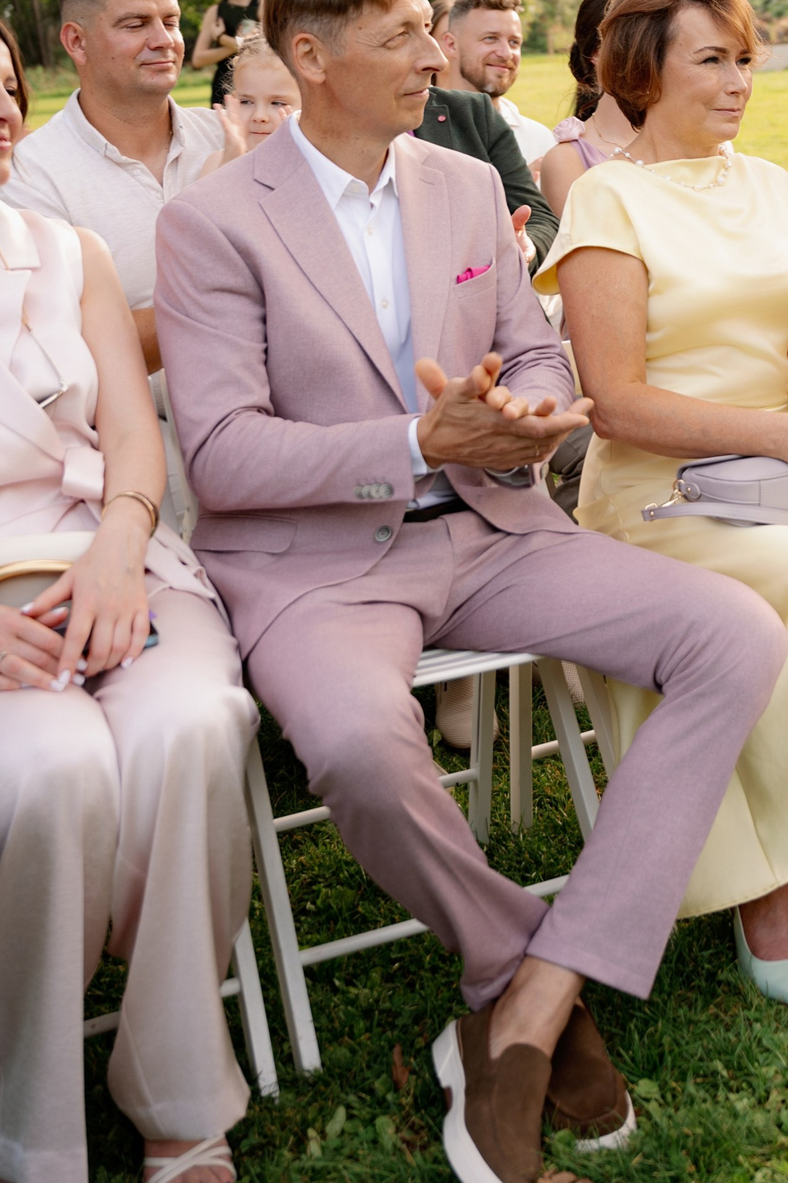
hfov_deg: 20.8
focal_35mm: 63
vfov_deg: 30.4
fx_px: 2069
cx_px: 789
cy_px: 106
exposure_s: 1/200
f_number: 2.8
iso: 50
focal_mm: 29
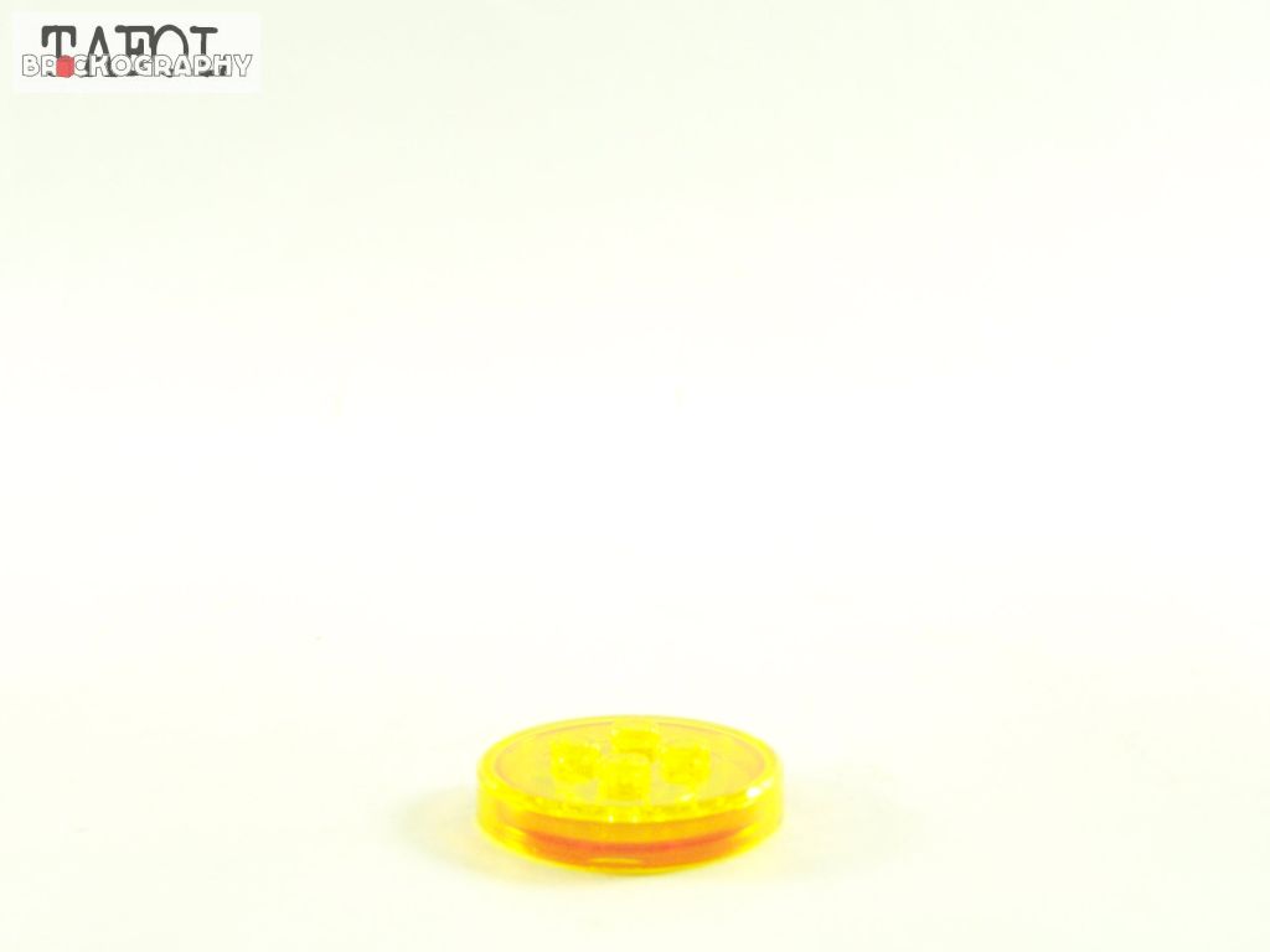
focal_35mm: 59
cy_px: 476
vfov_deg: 24.8
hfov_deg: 32.7
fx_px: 2165
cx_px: 635
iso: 400
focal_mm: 9.8
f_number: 3.1
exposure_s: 1/60
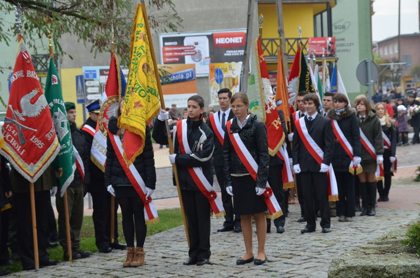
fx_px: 873
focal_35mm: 75
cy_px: 139
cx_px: 210
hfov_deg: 27.0
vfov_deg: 18.1
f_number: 5.6
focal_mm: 50
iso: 1600
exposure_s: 1/800
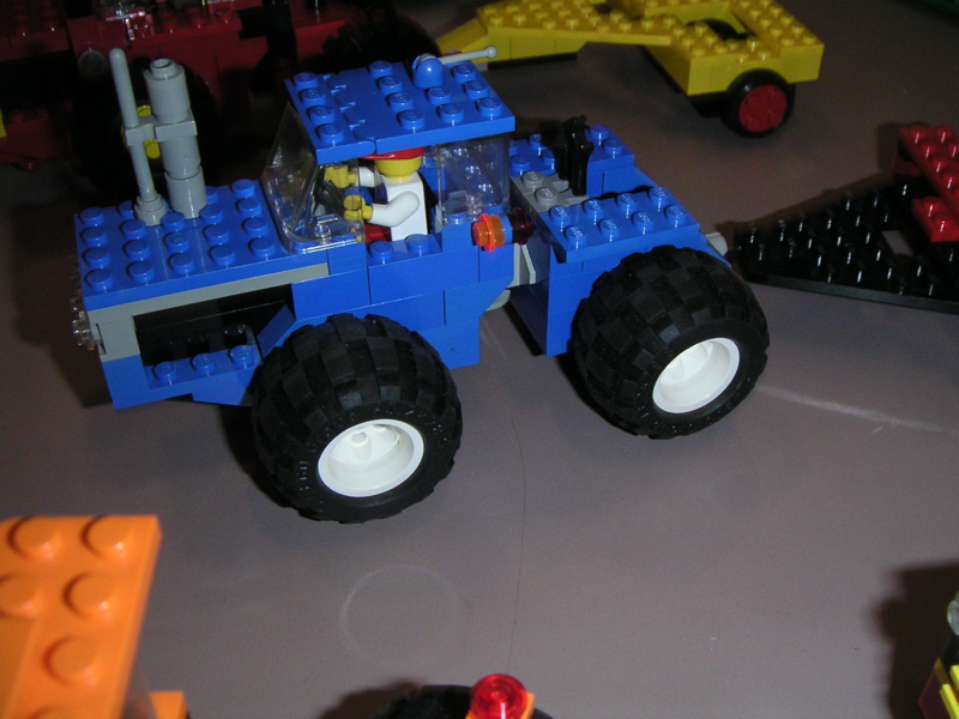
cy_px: 360
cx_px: 480
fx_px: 1053
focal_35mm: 38
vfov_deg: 37.7
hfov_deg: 49.0
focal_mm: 6
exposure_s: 1/45
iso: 160
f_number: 6.7
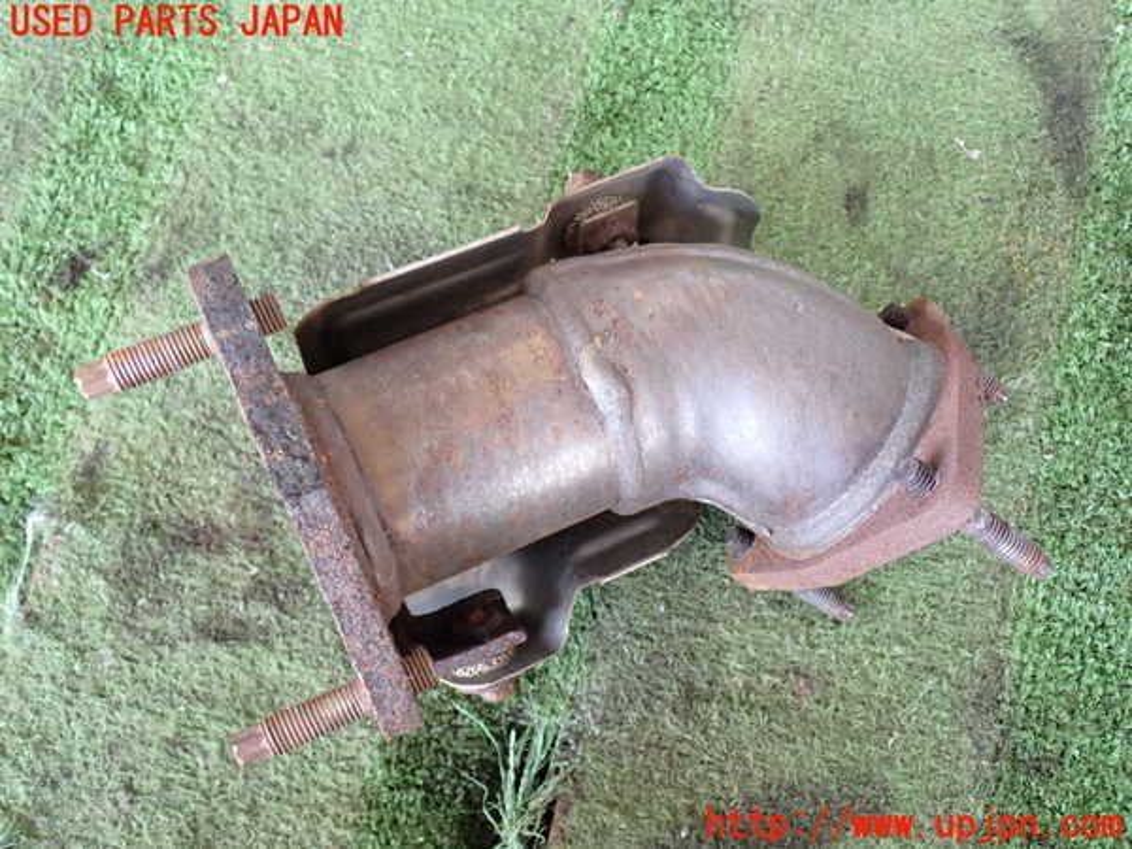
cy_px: 424
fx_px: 1243
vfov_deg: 37.7
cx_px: 566
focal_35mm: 38
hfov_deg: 49.0
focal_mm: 6.83
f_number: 2.7
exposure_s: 1/40
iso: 320
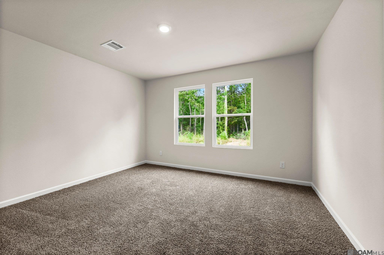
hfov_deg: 104.3
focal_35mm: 14
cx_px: 192
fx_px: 149
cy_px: 128
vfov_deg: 81.1
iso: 200
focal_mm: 14
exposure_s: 1/2.5
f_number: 10
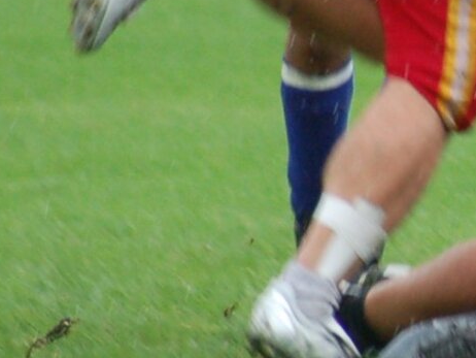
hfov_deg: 1.3
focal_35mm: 1508
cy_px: 37
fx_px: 20747
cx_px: 784
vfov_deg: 1.0
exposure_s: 1/200
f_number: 5.3
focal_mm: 220
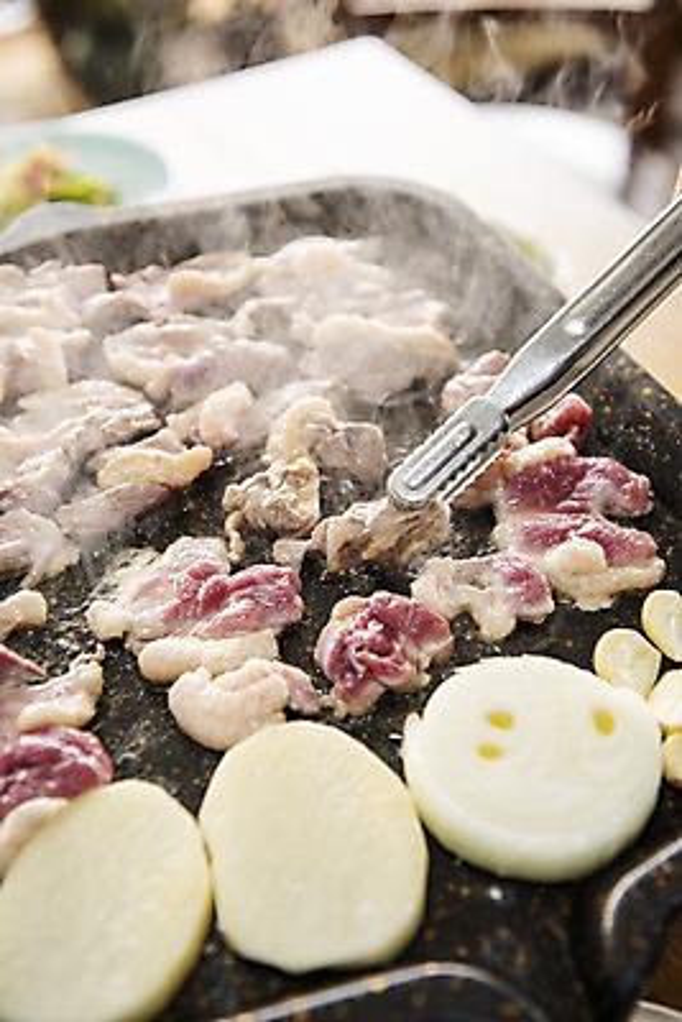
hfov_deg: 24.2
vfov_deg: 35.6
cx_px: 341
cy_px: 511
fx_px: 1590
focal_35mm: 56
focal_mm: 56
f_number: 4
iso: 400
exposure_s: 1/125
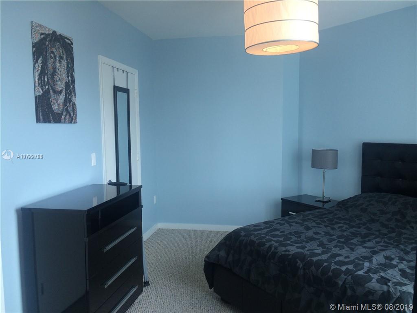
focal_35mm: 29
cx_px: 208
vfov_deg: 48.2
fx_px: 349
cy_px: 156
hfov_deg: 61.7
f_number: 2.2
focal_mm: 4.15
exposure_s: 1/60
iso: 32
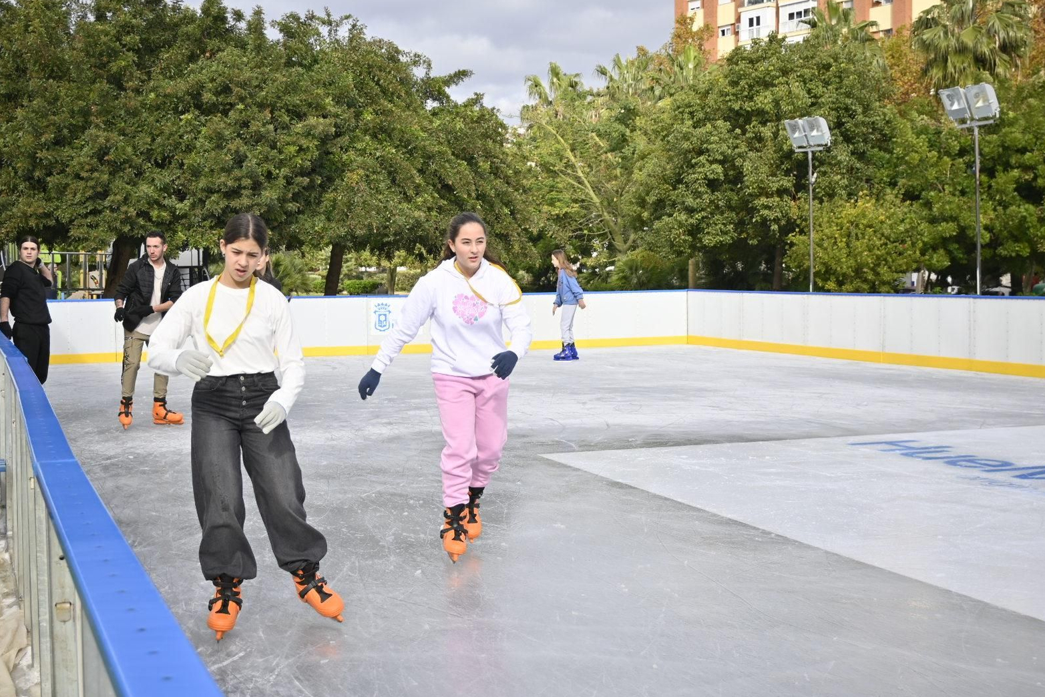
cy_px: 353
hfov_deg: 42.1
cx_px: 522
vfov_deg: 28.8
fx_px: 1358
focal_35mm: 47
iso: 125
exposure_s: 1/800
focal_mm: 30.5
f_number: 5
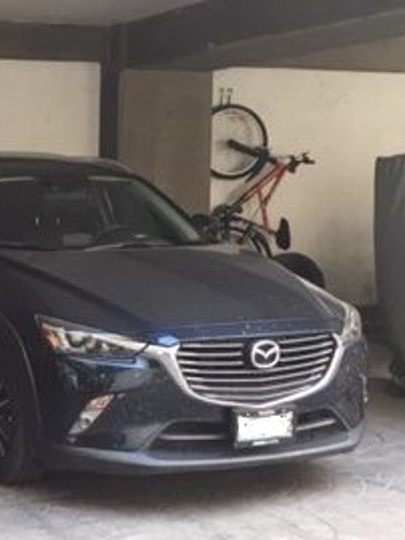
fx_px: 1076
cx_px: -78
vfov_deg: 28.1
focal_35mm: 69
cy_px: 299
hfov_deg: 20.0
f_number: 2.2
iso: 32
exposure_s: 1/40
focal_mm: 4.15
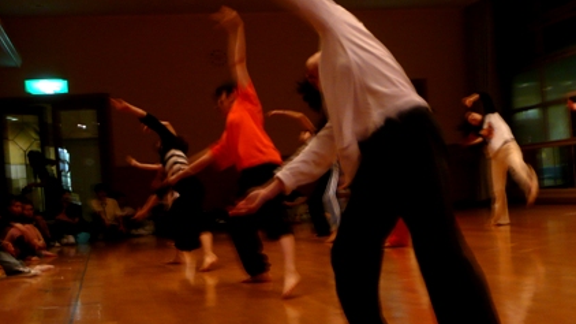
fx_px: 763
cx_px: 291
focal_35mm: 50
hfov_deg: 41.3
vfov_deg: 23.9
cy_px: 183
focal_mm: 7.3
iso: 200
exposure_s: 1/8
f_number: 4.1
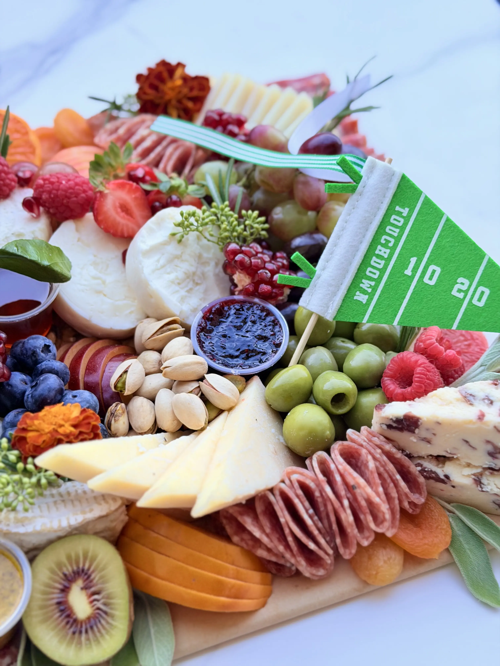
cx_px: 250
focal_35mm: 48
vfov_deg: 39.7
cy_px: 333
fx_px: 924
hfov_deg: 30.3
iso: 64
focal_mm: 6.76
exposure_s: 1/121
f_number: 1.78
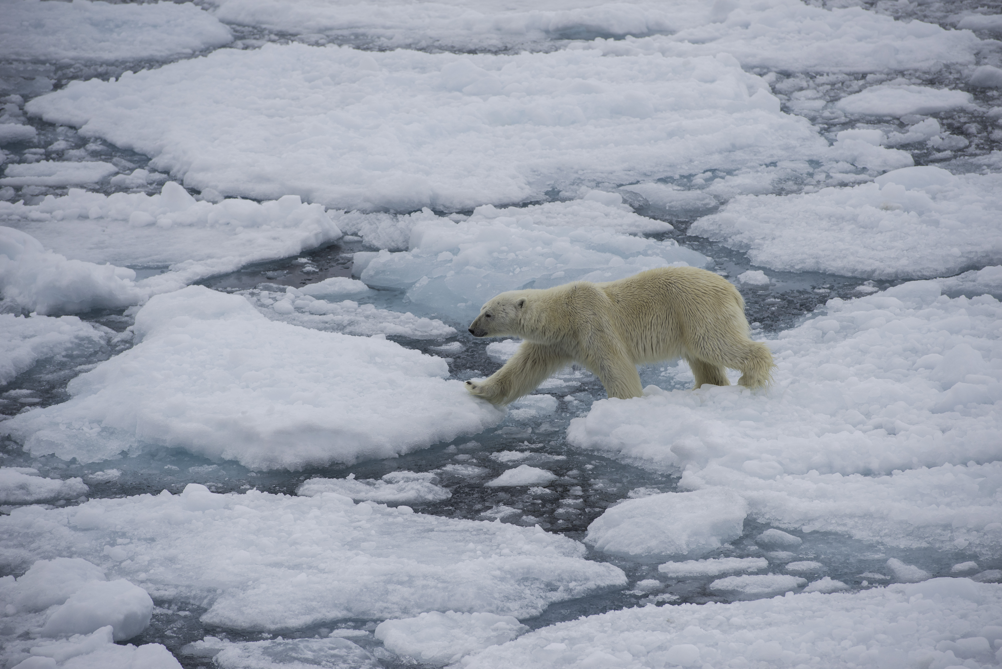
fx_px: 5568
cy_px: 334
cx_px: 501
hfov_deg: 10.3
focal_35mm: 200
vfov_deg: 6.9
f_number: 5.6
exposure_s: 1/2000
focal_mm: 200
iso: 320
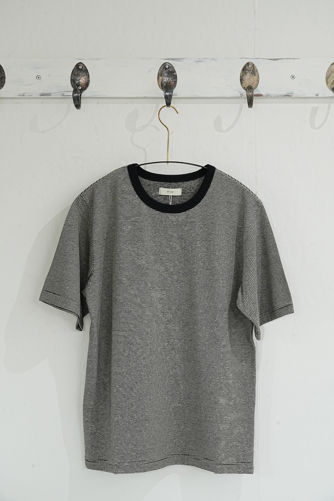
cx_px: 167
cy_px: 250
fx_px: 1140
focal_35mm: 82
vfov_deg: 24.8
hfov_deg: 16.7
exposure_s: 1/30
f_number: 11
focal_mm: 82
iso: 1000
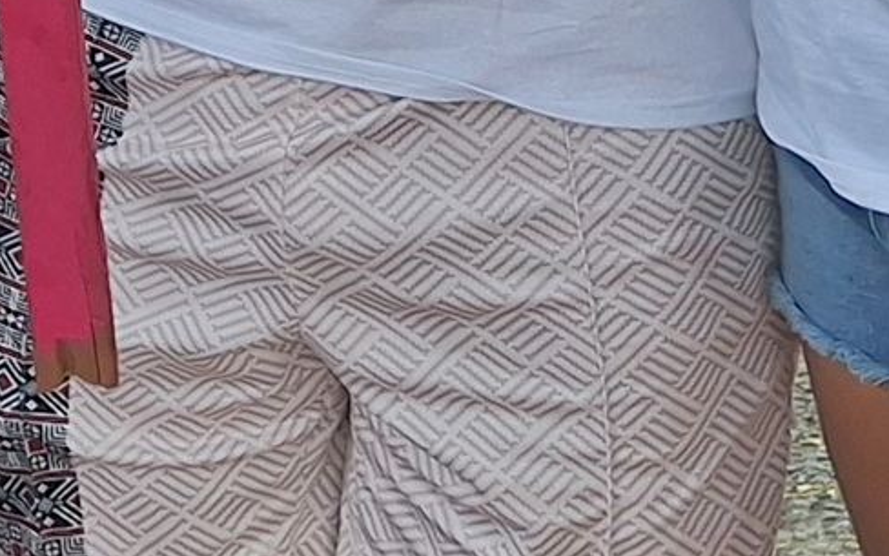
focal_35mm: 150
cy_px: -862
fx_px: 3634
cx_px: -831
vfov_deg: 8.0
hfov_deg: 12.4
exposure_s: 1/504
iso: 40
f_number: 1.8
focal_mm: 5.54
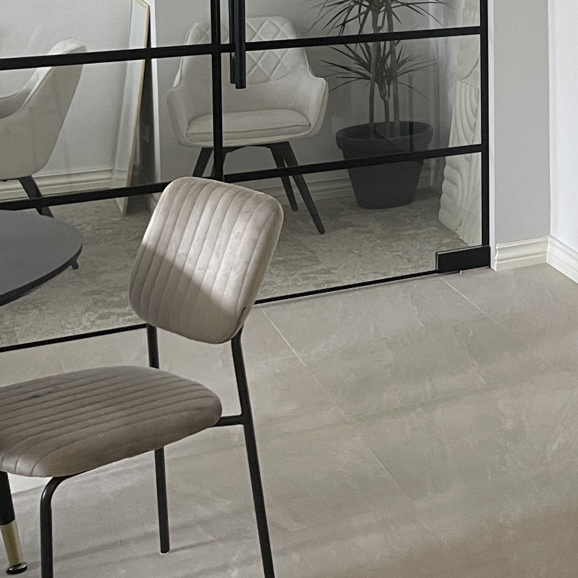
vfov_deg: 22.1
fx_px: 1398
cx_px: 869
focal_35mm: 74
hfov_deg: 20.1
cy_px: -51
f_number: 1.6
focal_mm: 4.2
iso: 125
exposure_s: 1/50
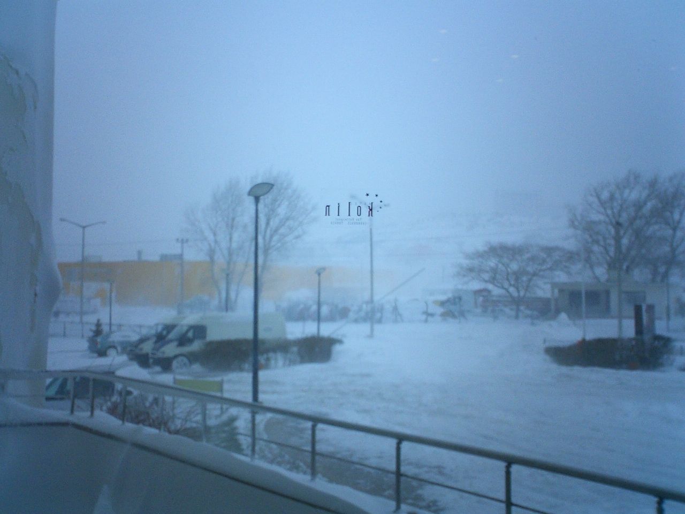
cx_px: 342
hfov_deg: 50.1
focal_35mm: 37
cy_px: 257
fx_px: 732
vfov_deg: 38.7
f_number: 3.5
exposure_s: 1/320
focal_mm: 5.6
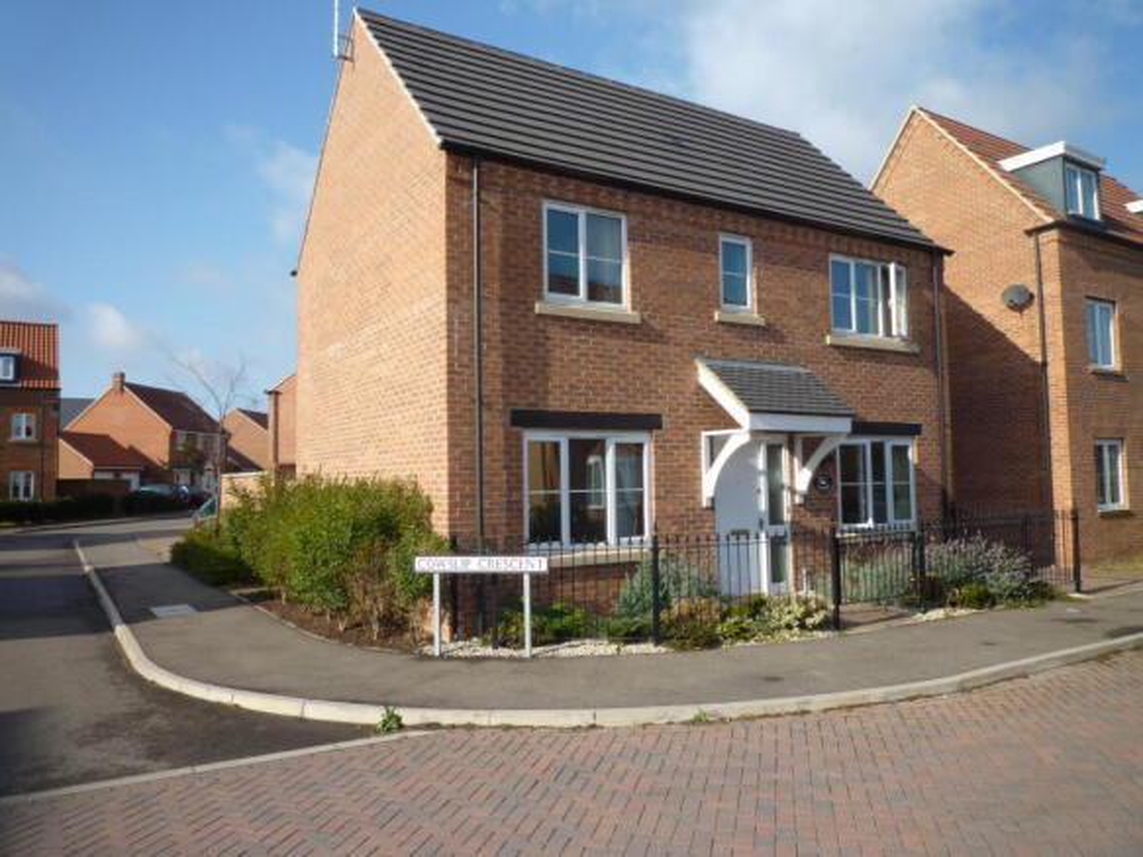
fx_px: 825
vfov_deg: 54.9
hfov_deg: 69.4
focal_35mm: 25
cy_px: 428
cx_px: 572
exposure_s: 1/500
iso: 100
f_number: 4
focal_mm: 4.4
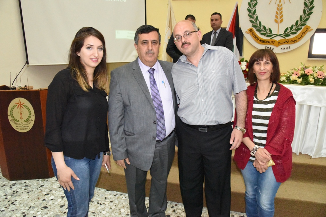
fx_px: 217
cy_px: 108
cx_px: 163
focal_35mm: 24
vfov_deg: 53.1
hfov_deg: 73.7
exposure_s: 1/250
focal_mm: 24
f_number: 10
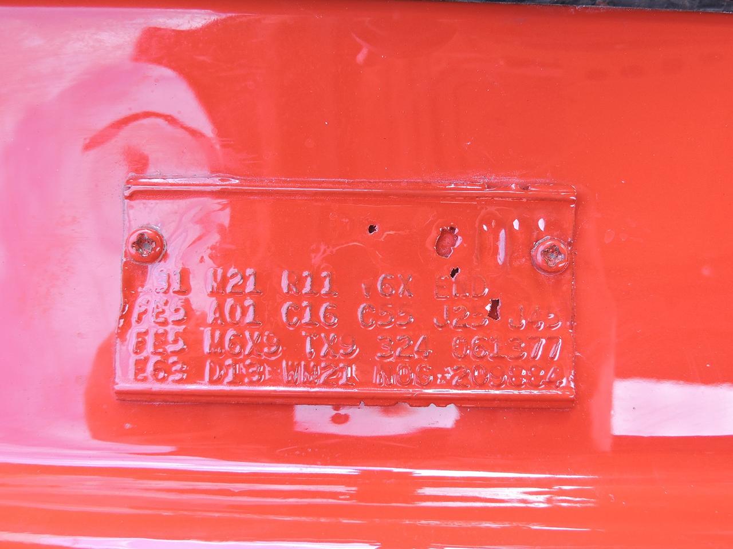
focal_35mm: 30
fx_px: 635
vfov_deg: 46.8
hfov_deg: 60.0
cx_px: 366
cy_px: 274
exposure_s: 1/40
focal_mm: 5.4
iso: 100
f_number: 3.1
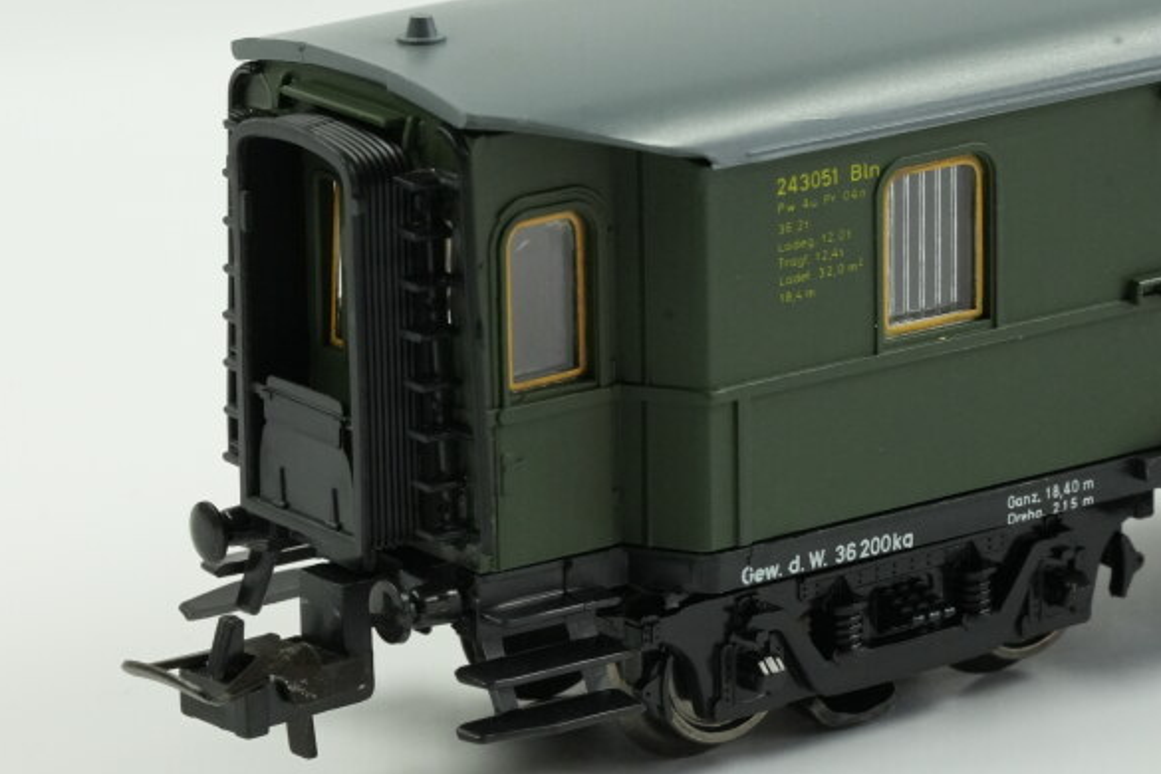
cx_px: 562
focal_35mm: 197
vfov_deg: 7.0
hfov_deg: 10.4
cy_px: 350
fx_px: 6353
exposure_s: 1/40
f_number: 16
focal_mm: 90
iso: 2500
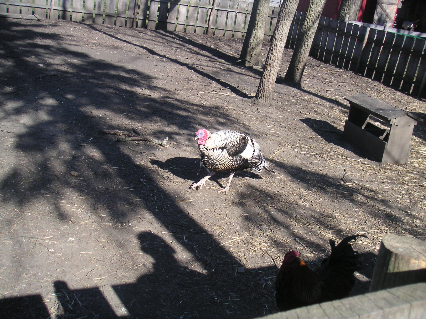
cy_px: 160
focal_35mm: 38
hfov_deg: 49.0
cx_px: 213
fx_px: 468
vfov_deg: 37.7
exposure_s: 1/350
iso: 50
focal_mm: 6
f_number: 2.8
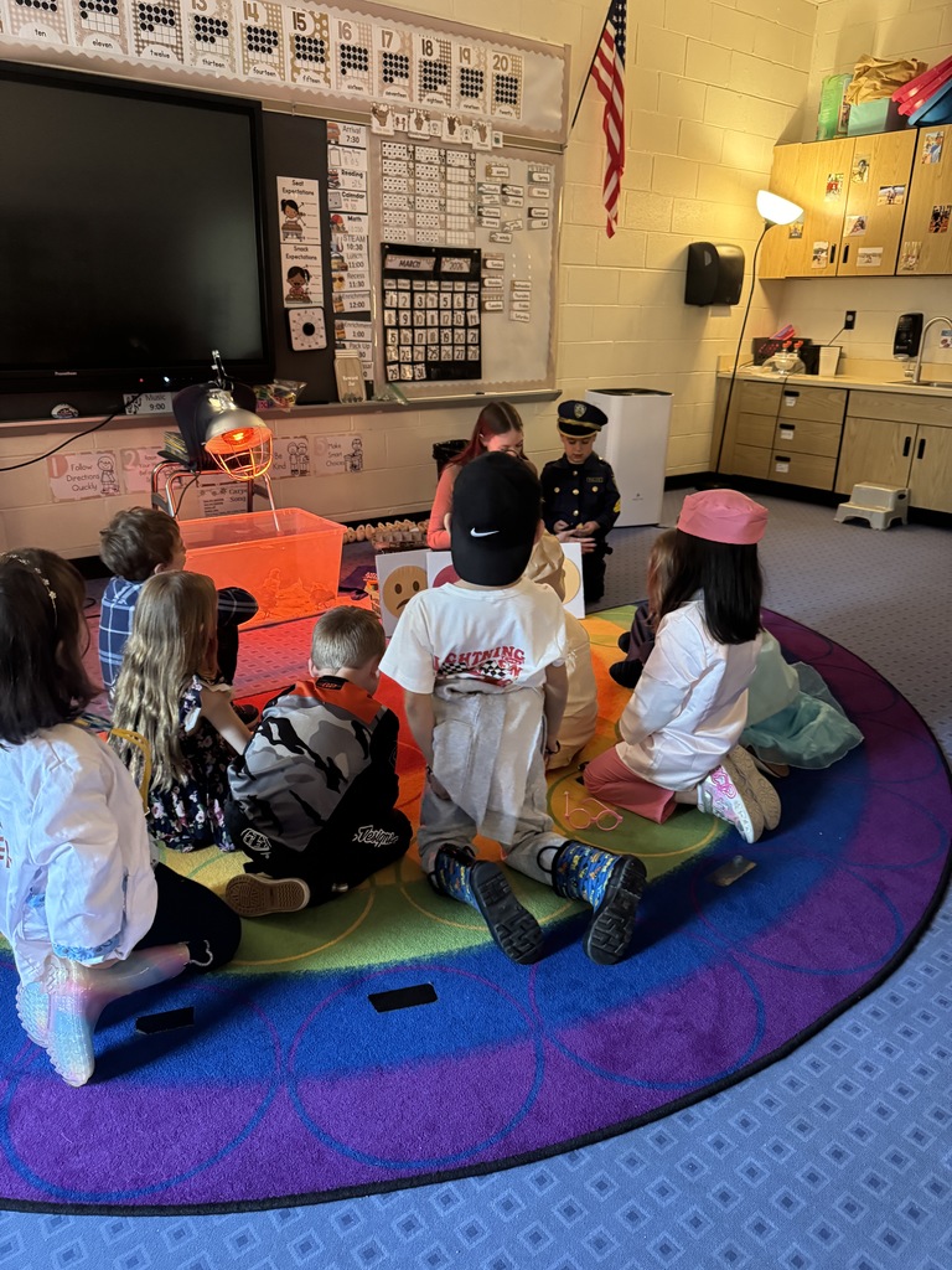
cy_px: 635
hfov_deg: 56.8
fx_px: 880
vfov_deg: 71.6
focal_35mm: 24
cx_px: 476
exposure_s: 1/40
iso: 1000
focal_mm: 6.76
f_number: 1.78
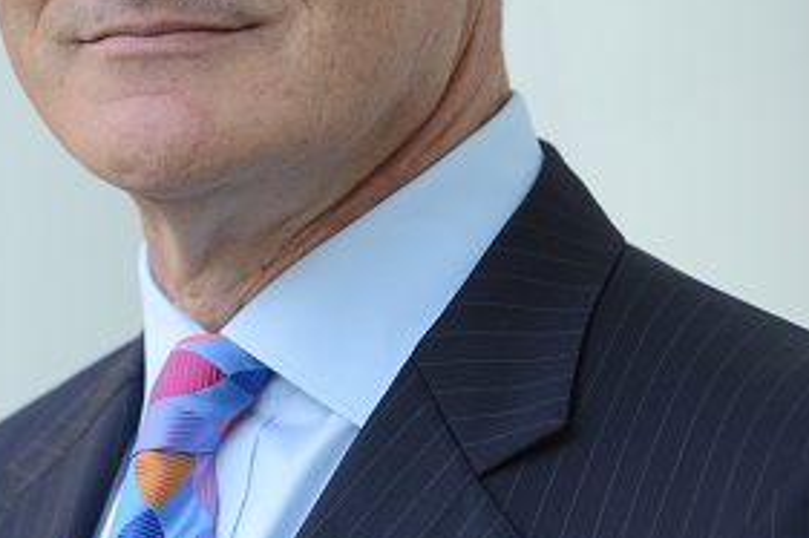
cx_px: 190
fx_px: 8961
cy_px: 59
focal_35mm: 399
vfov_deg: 3.4
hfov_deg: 5.2
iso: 400
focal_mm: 140
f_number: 5
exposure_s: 1/200
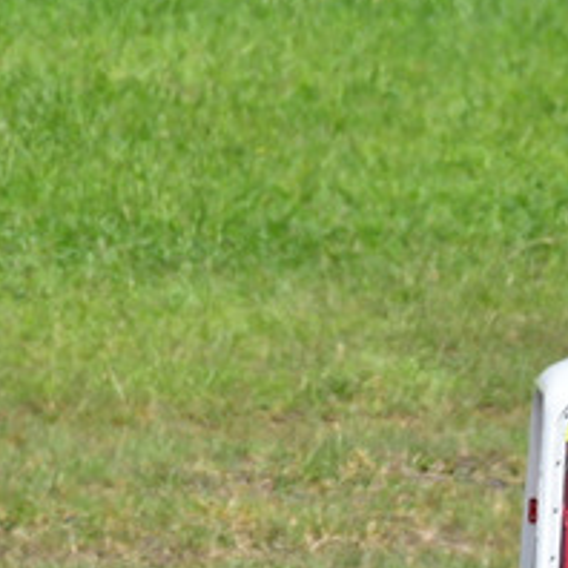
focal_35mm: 1958
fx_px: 36349
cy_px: 356
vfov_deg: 0.9
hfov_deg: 0.9
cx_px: 892
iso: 640
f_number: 14
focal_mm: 380
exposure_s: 1/640
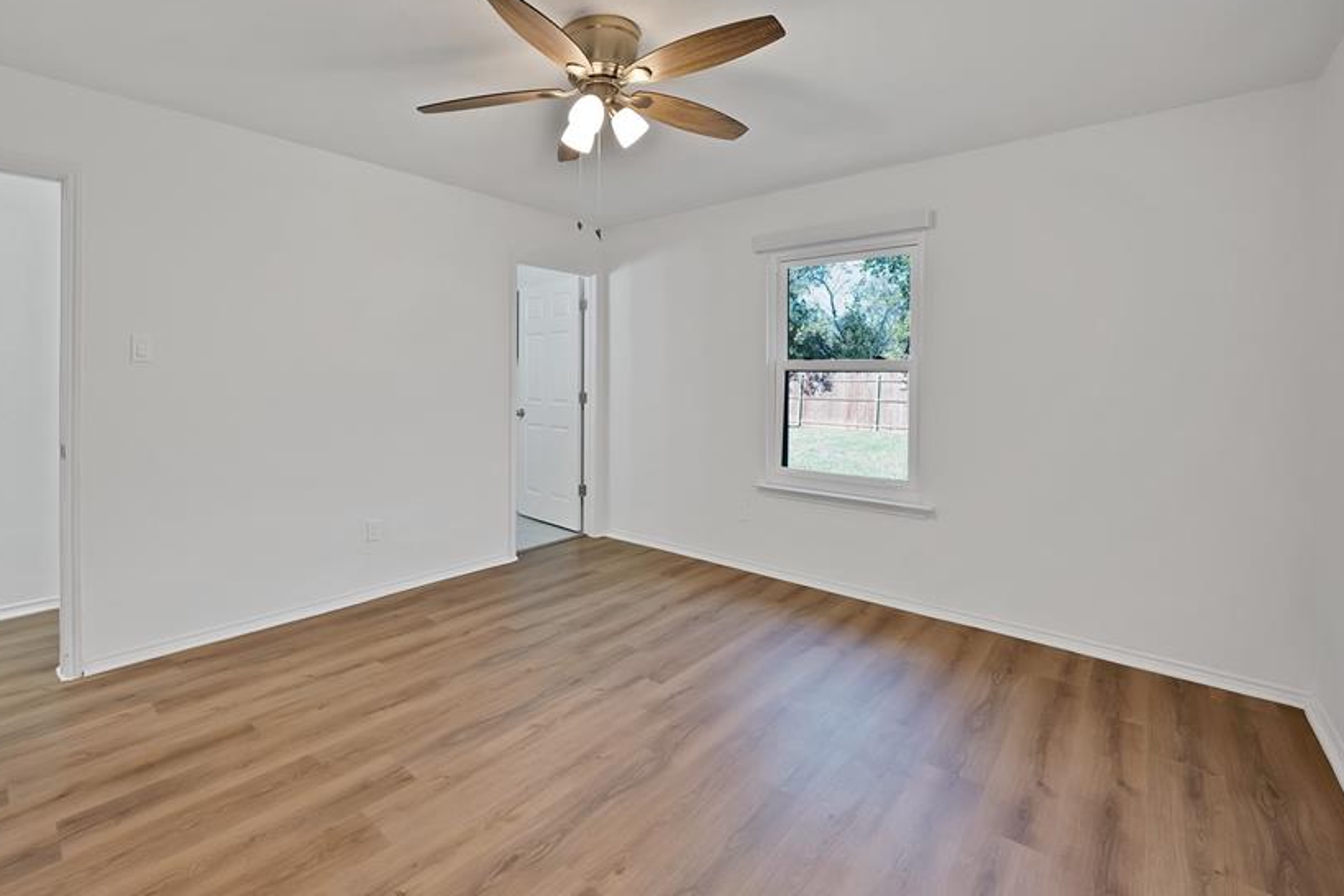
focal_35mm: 15
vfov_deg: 76.8
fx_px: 560
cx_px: 555
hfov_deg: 99.4
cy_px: 379
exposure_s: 1/4
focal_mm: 12
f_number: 9
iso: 640
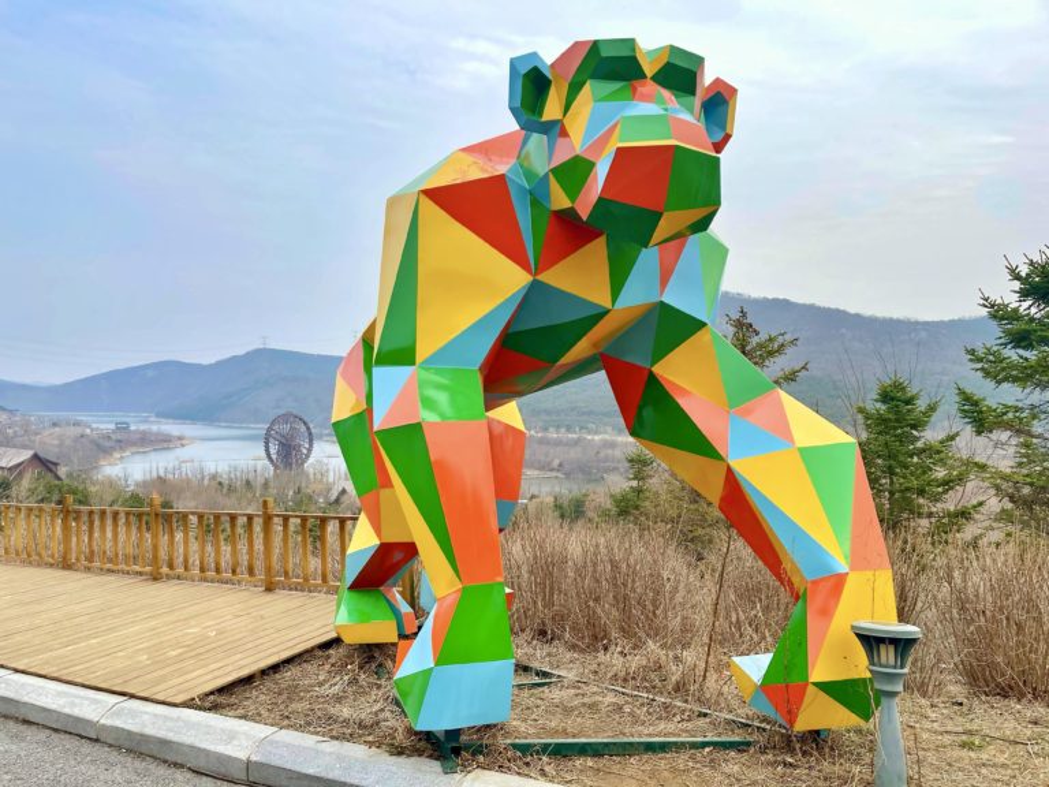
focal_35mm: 25
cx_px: 524
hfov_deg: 69.4
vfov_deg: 54.9
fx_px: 758
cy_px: 394
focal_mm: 5.1
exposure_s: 1/2717
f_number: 1.6
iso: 32
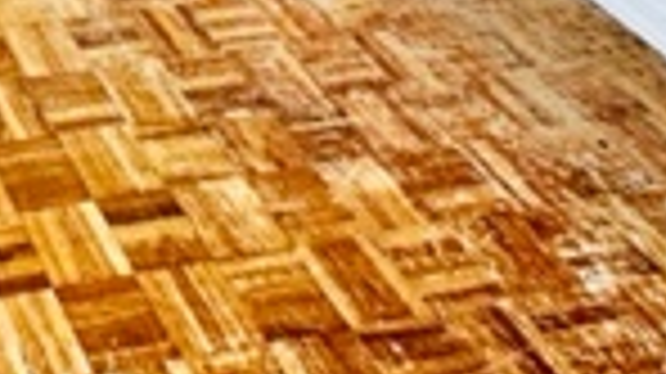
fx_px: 1165
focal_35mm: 66
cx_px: -297
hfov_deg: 25.3
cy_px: -532
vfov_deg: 13.3
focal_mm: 2.22
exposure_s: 1/99
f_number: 2.2
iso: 80
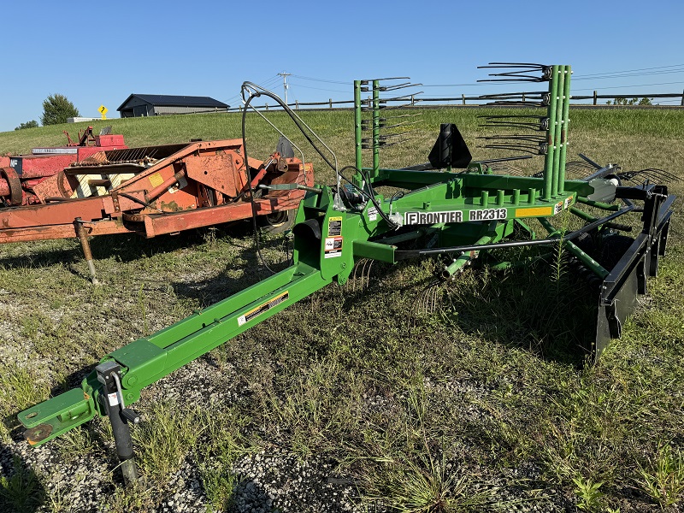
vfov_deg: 56.8
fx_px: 474
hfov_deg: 71.6
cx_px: 342
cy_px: 256
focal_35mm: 24
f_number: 1.78
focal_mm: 6.76
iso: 80
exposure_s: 1/2959
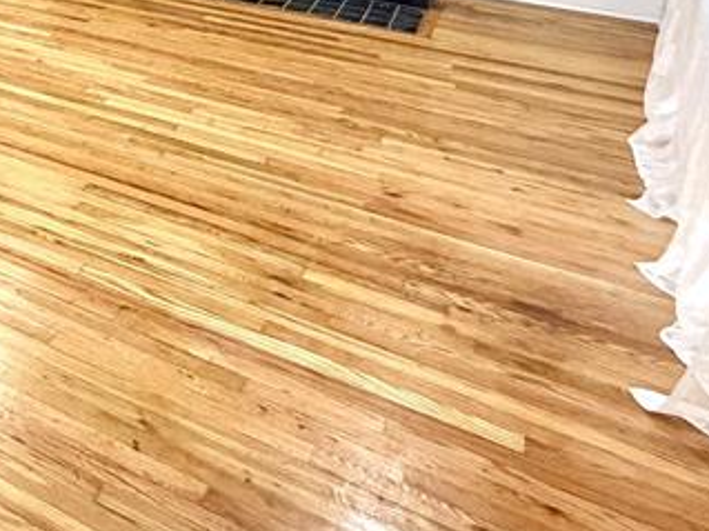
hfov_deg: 33.3
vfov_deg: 27.1
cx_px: -167
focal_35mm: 45
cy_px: -156
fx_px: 921
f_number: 2.2
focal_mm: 2.22
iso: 320
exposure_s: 1/120
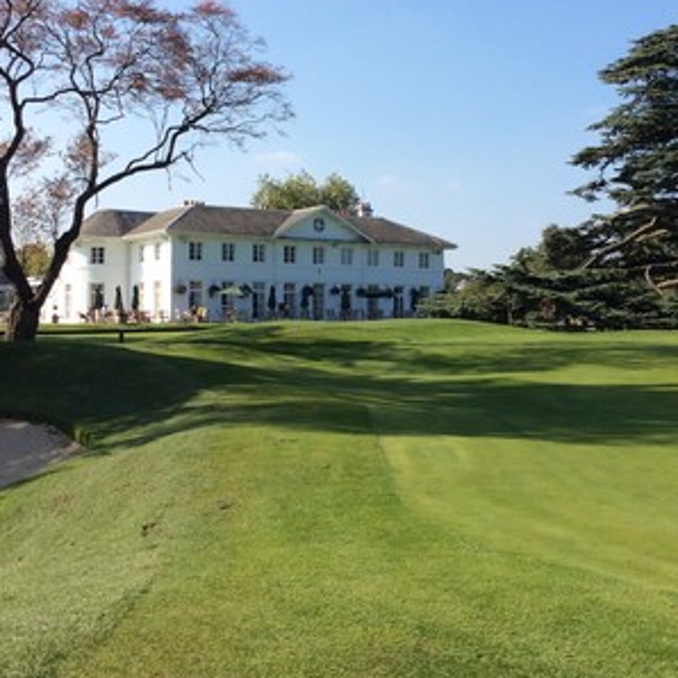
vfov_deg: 32.1
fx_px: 1174
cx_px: 369
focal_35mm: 53
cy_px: 266
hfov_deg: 32.2
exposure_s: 1/1121
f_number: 2.4
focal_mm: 3.3
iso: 32
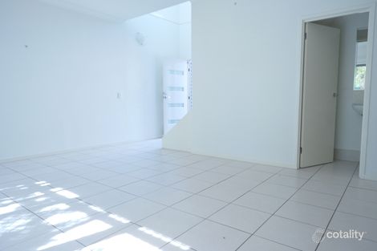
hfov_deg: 73.8
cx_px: 188
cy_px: 126
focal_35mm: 24
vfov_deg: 53.1
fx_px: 251
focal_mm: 16
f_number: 4
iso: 1000
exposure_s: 1/60
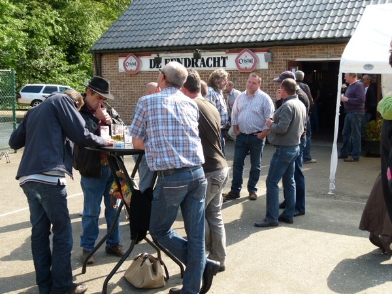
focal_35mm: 41
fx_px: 464
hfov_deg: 45.8
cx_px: 196
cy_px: 147
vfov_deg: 35.1
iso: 100
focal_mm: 7.4
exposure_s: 1/200
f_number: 4
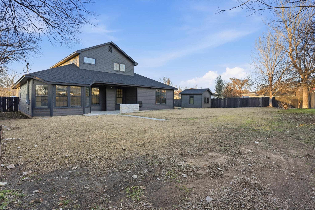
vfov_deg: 70.4
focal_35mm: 17
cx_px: 158
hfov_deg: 93.3
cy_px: 105
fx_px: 149
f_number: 5
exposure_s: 1/1000
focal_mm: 17
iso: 125
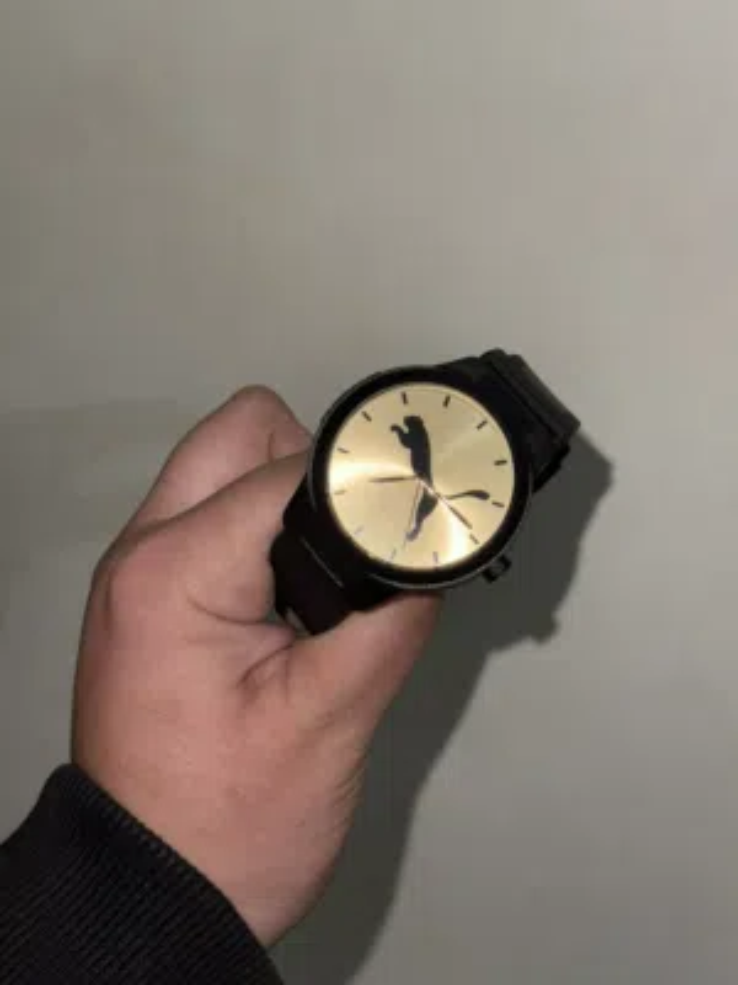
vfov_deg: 39.7
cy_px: 492
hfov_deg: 30.3
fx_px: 1364
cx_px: 369
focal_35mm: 48
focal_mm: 6.86
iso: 50
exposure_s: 1/29
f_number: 1.78
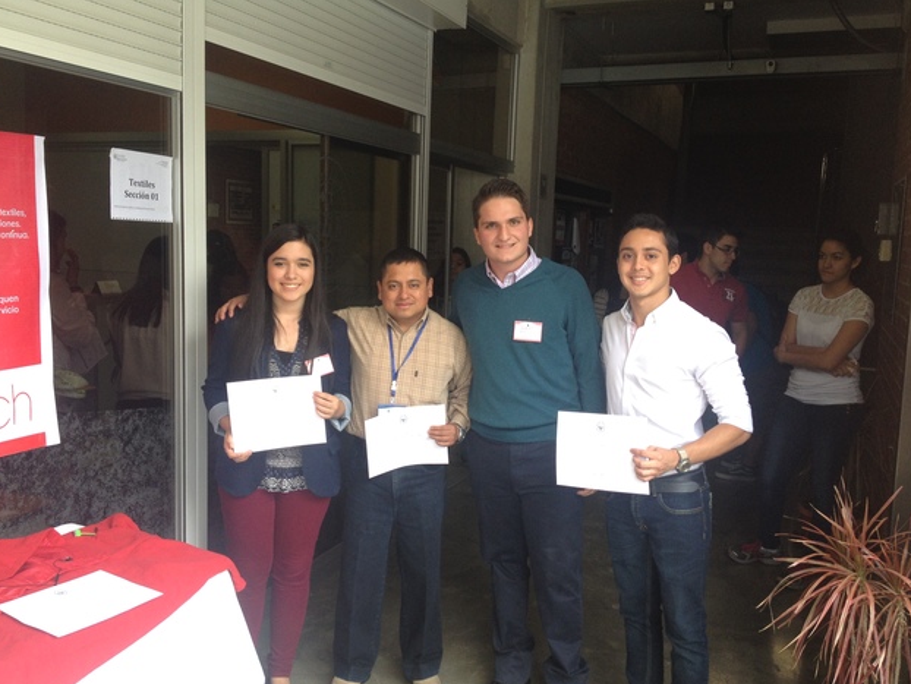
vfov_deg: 39.7
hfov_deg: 51.3
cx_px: 448
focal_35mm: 36
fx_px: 948
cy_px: 343
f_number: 2.4
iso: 80
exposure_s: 1/120
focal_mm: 4.28
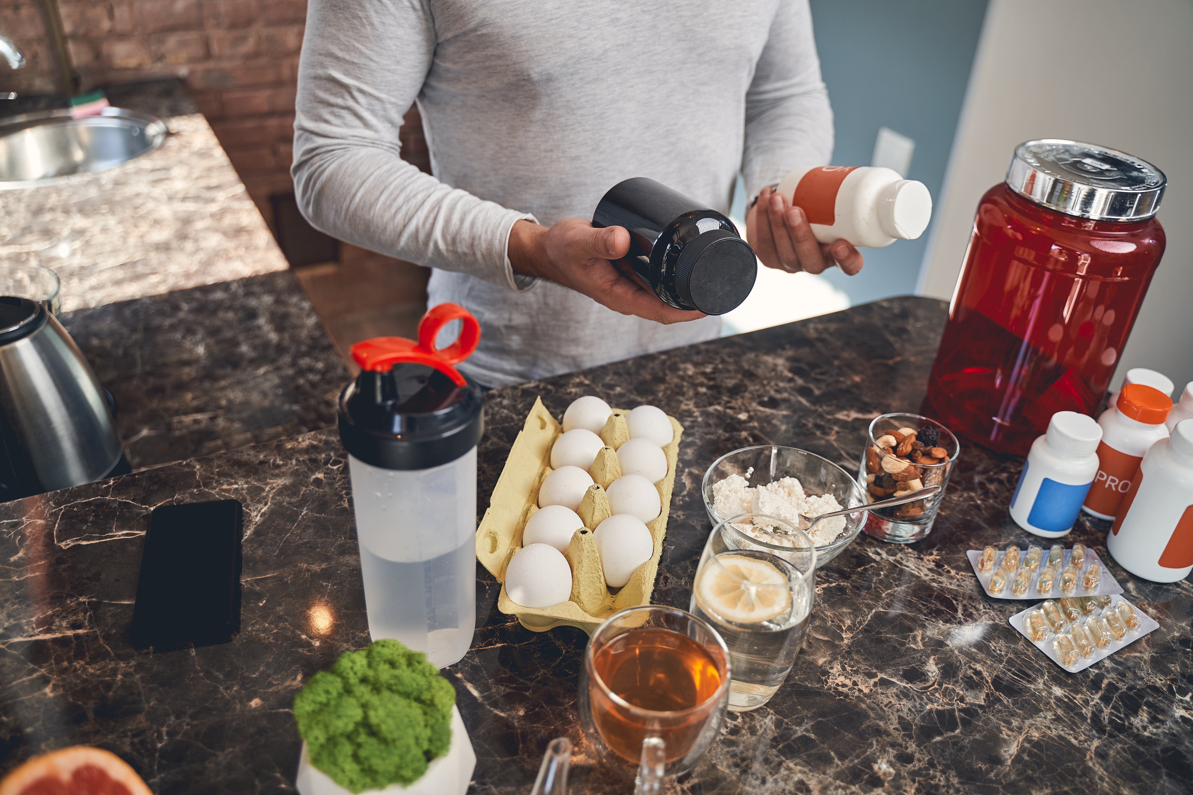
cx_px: 596
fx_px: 928
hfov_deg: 65.5
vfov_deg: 46.4
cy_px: 398
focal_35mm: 28
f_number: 2.8
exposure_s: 1/125
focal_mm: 28
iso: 100
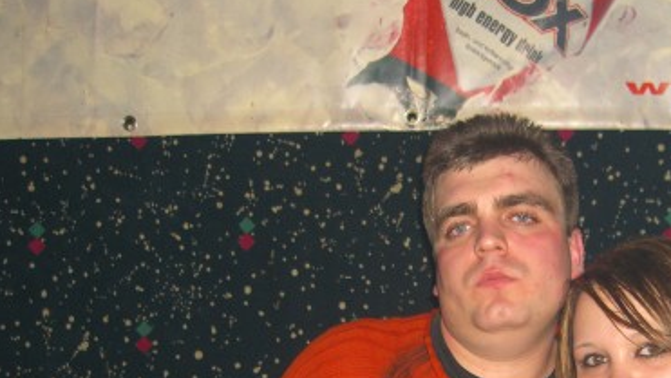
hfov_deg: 30.9
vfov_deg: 17.5
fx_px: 1193
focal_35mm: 67
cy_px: 396
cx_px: 506
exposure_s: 1/60
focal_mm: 7.9
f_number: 2.8
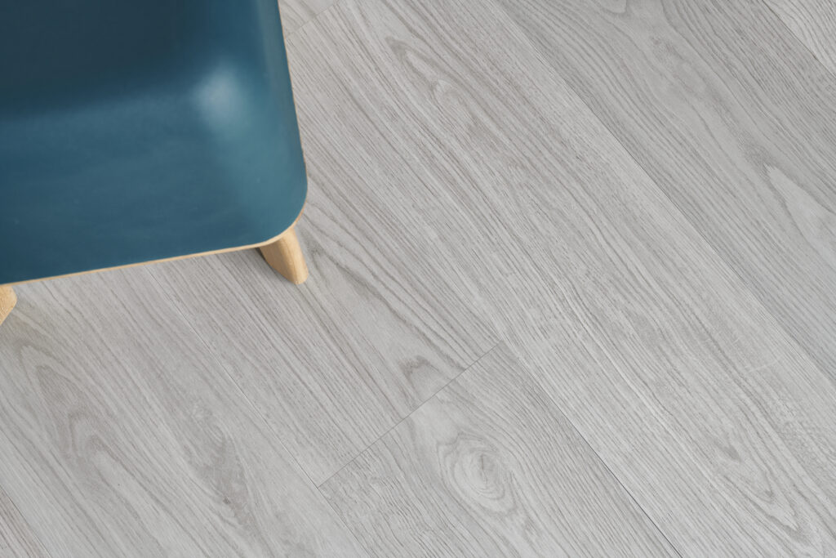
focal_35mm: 50
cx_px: 418
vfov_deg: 27.0
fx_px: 1161
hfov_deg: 39.6
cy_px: 279
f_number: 6.3
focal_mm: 50
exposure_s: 1/160
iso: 64
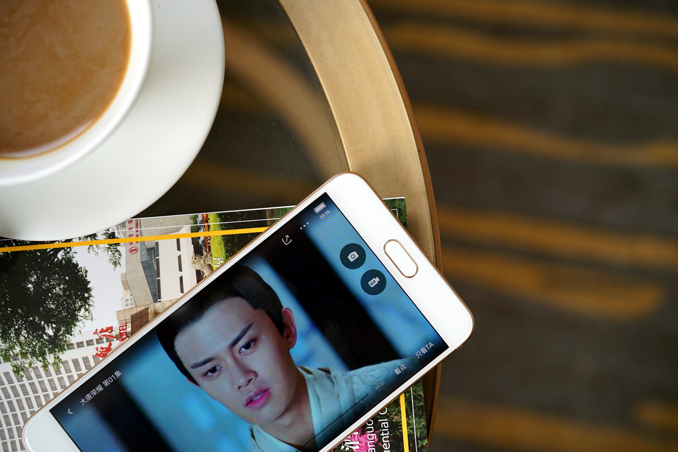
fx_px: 1036
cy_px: 226
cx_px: 339
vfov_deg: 24.6
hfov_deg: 36.2
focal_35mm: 55
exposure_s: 1/60
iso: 100
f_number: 4
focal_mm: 55
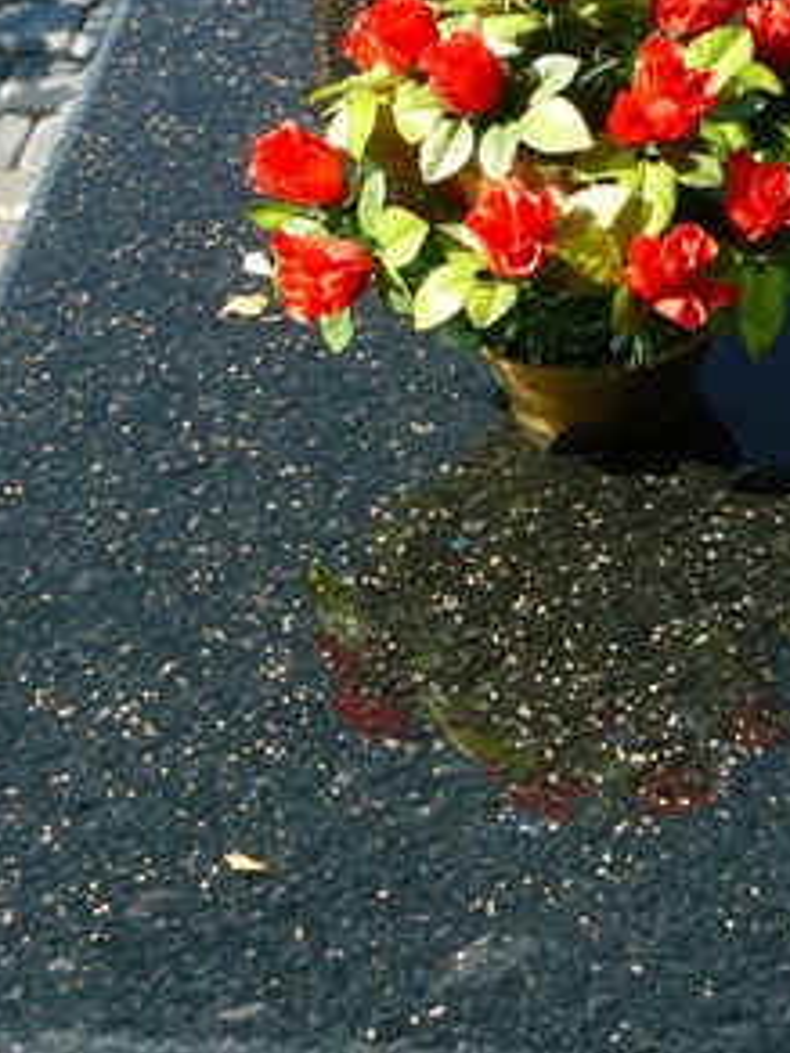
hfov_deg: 18.5
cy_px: 162
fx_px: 2404
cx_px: 602
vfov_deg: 24.2
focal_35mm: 79
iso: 100
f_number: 4.5
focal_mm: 6
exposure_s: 1/250
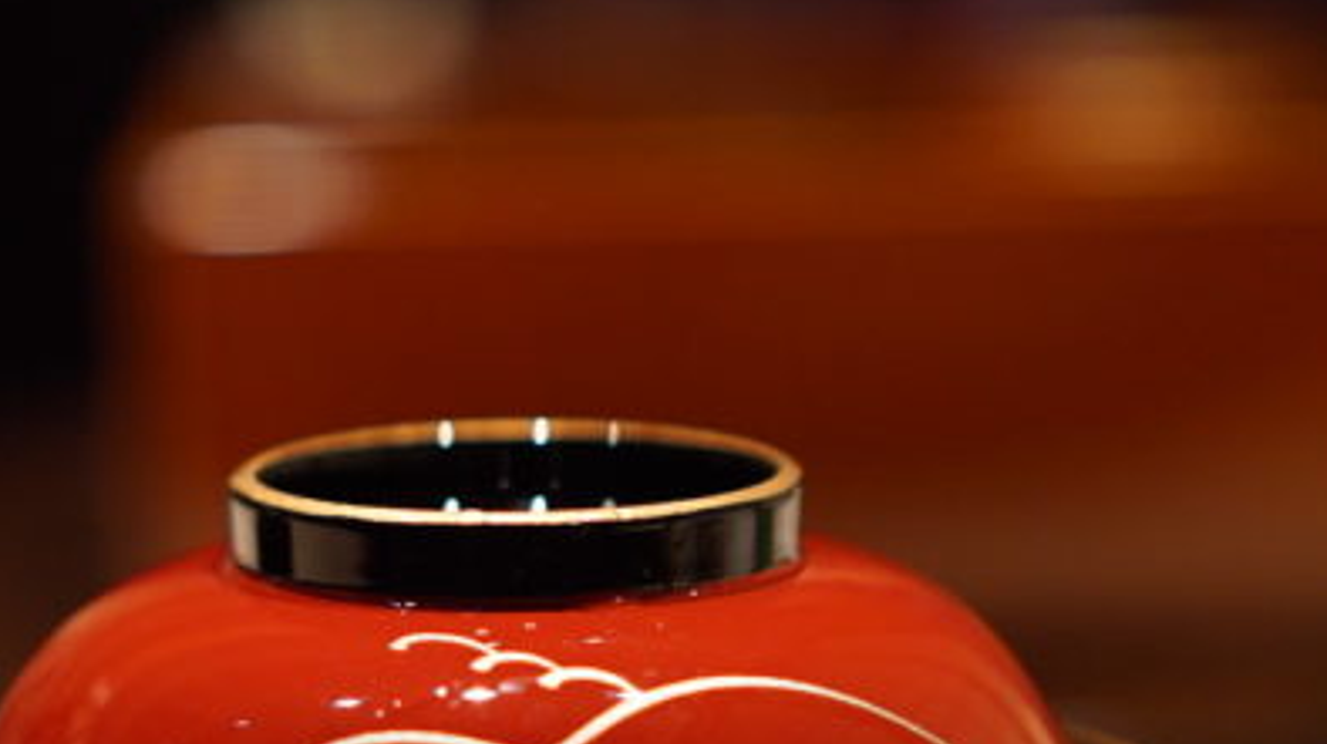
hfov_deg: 14.3
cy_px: 1047
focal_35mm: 150
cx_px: 293
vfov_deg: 7.9
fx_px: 5274
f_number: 2.2
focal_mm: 55
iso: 1600
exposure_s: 1/160
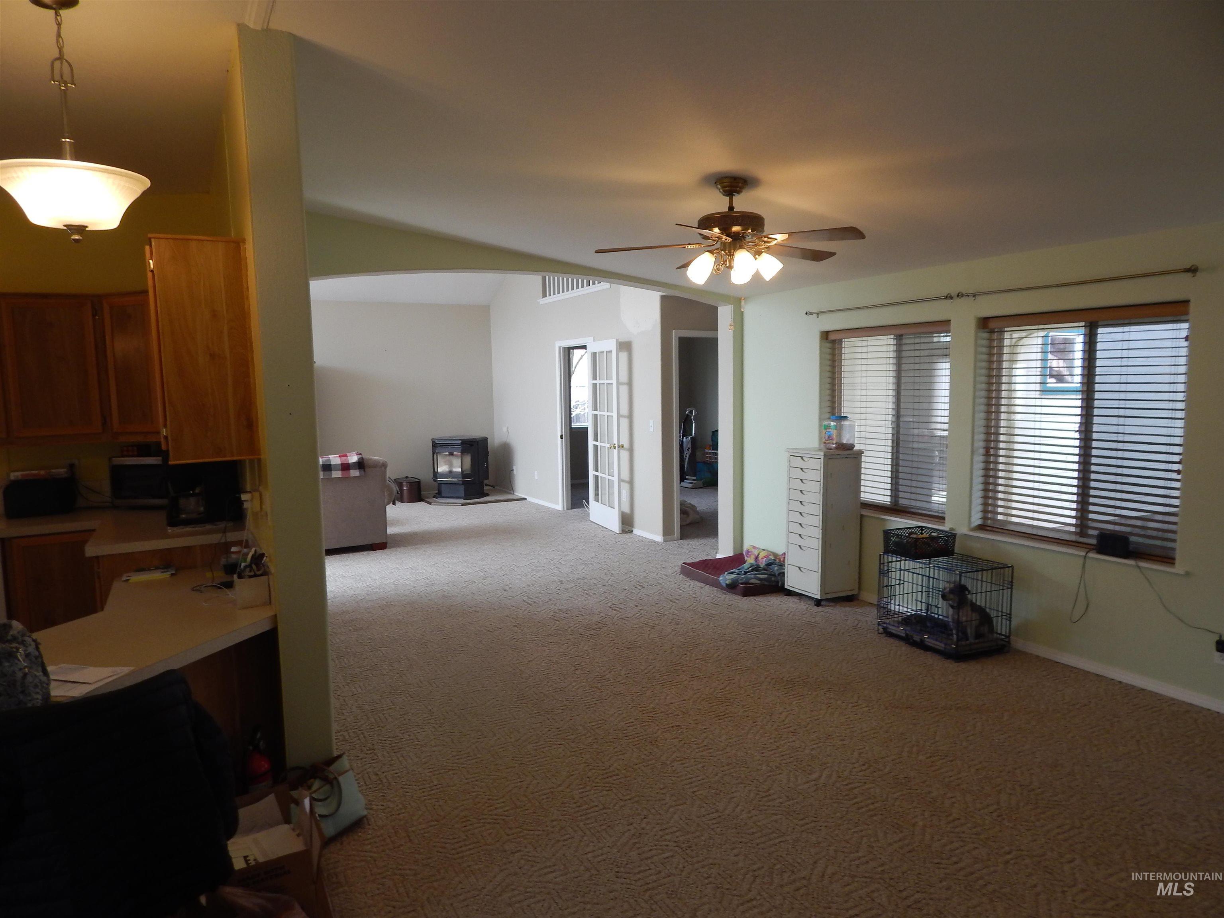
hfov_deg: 73.9
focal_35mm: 23
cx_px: 612
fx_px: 813
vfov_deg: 58.9
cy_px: 459
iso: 125
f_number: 3
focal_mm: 4
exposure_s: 1/60
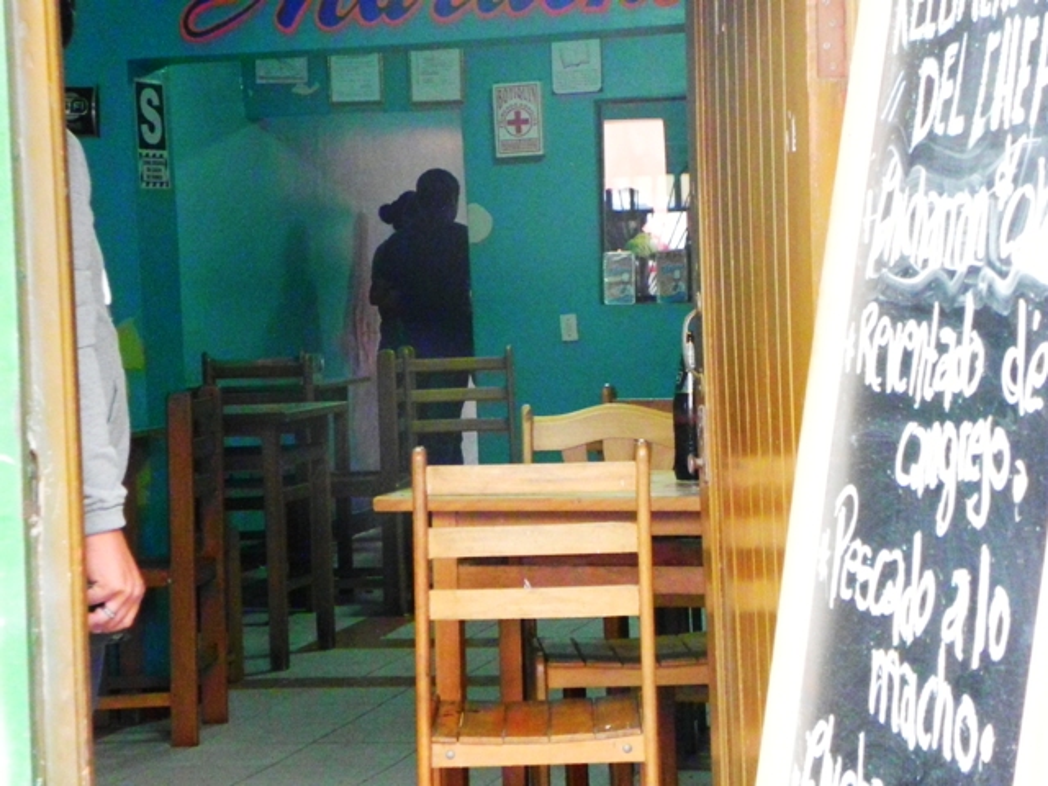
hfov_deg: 20.7
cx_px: 524
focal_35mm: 95
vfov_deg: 15.6
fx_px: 2876
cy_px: 393
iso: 1600
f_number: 4
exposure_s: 1/95.2
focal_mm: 16.9
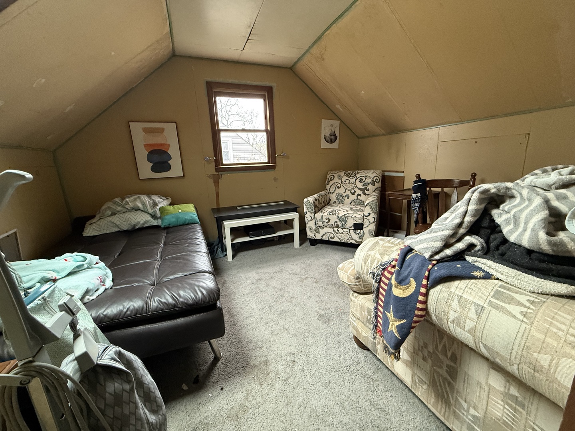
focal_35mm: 14
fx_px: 233
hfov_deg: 102.1
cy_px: 216
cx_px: 288
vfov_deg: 85.7
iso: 400
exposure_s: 1/60
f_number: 2.2
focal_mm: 2.22
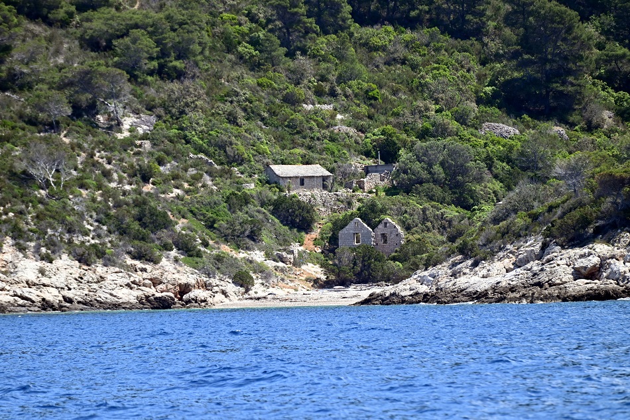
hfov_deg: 7.4
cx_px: 315
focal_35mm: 280
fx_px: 4901
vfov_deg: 4.9
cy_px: 210
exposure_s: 1/1000
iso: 400
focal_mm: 280
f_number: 5.6
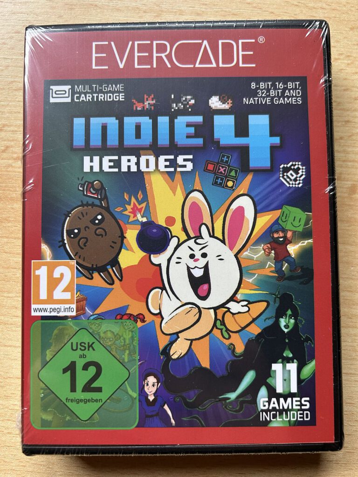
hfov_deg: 53.1
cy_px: 238
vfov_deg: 67.3
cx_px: 179
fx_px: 359
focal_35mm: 26
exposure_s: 1/121
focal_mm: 5.7
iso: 100
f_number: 1.5
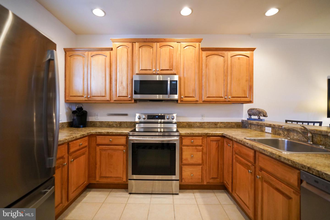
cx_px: 165
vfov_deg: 73.7
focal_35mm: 16
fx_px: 147
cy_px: 110
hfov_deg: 96.7
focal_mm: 16
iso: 2000
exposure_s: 1/160
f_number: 2.8
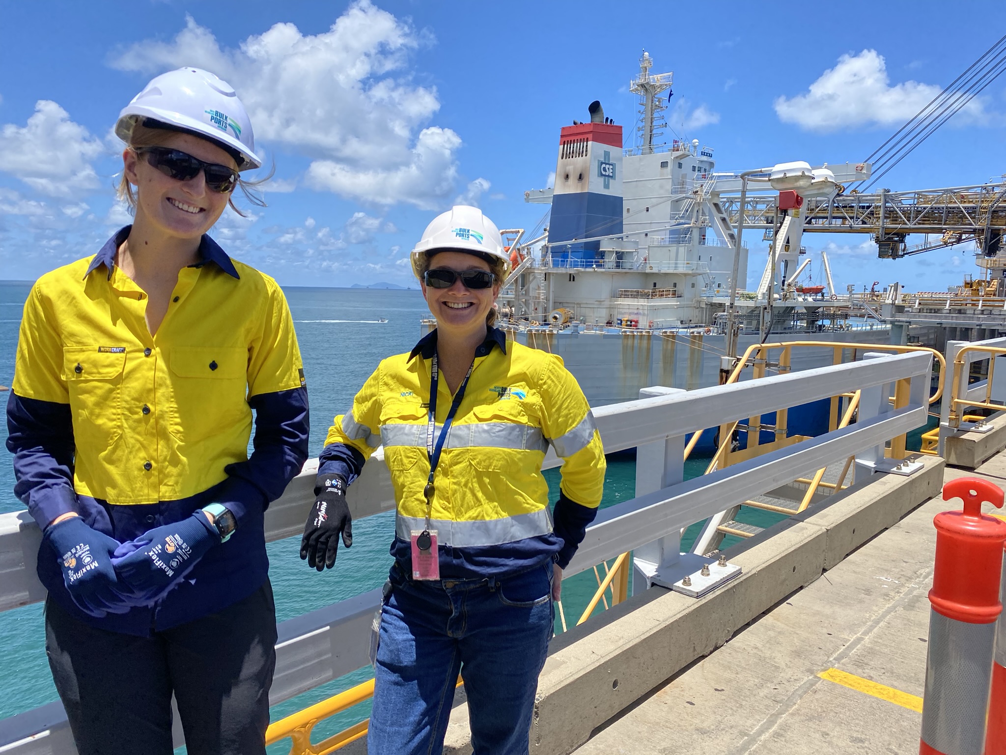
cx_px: 503
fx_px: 756
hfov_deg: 67.3
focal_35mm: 26
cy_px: 378
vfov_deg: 53.1
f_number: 1.8
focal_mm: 4.25
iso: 32
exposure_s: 1/3125
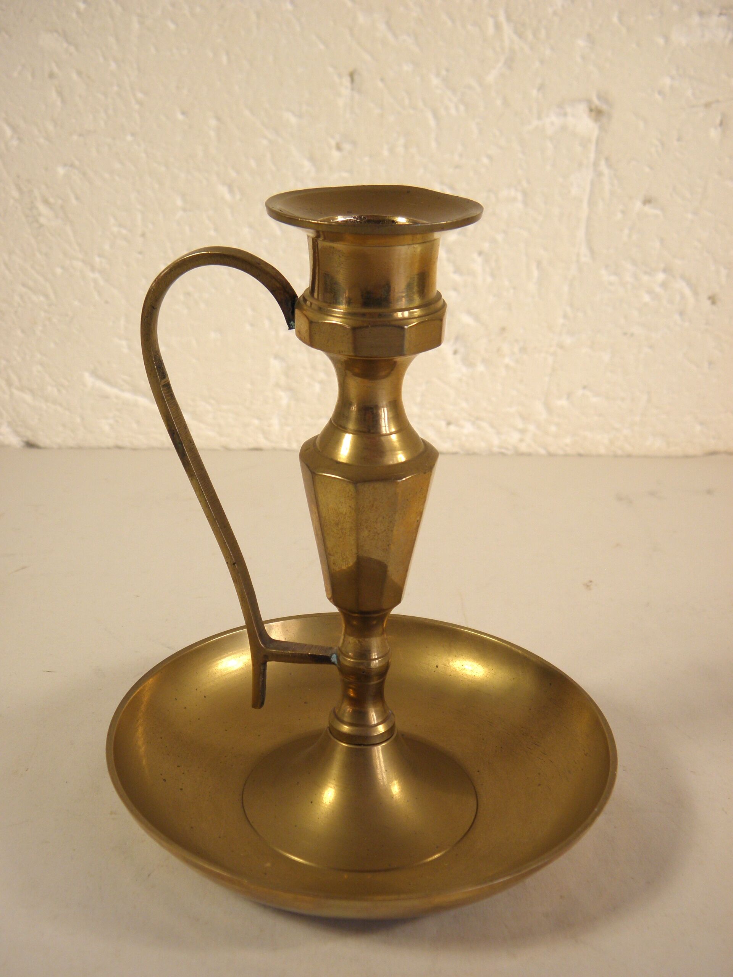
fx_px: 1242
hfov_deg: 32.9
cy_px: 488
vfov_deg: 42.9
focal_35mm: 44
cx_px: 366
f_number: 3.9
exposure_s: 1/100
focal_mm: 7.9
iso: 100
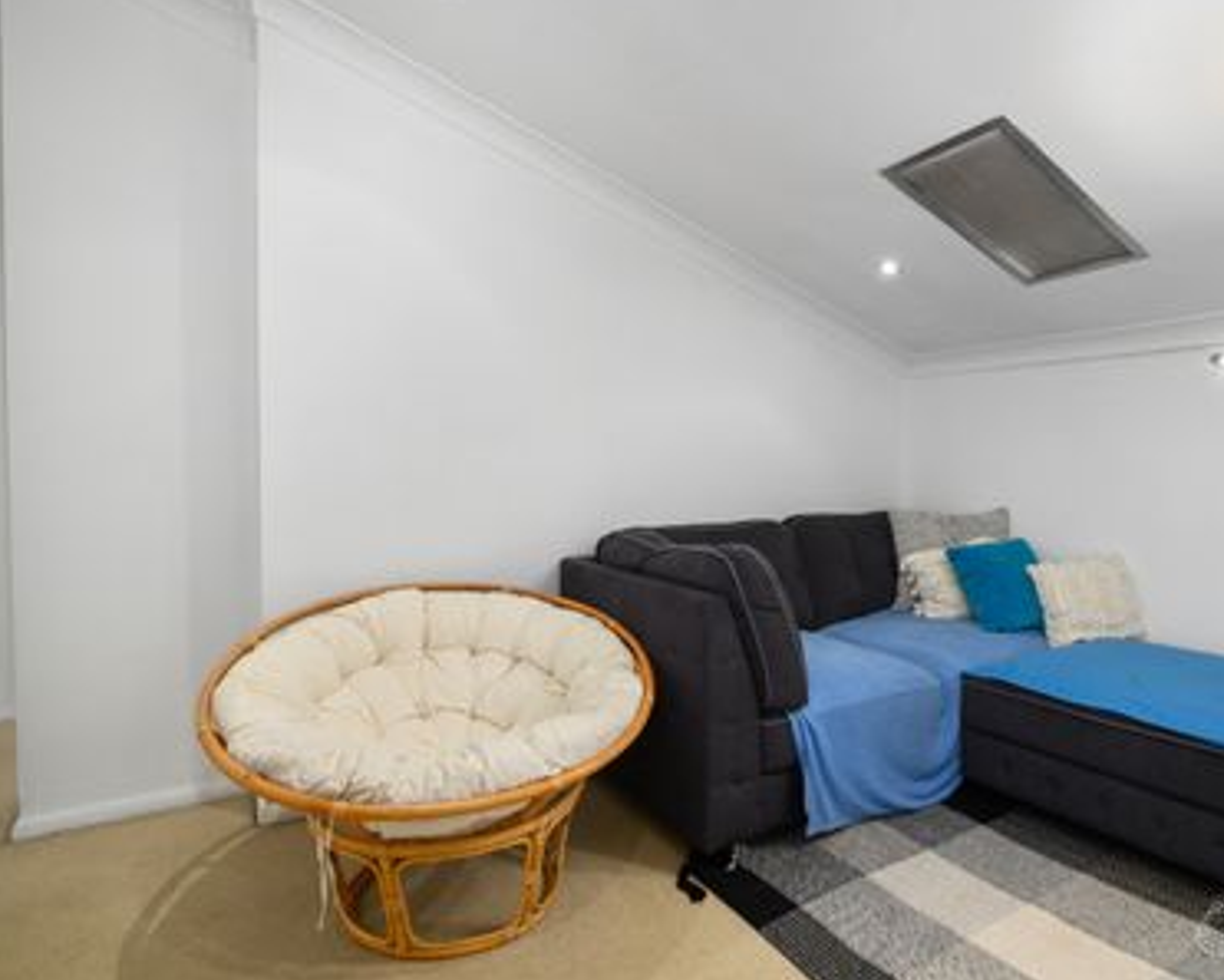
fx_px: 688
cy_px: 474
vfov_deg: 70.9
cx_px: 686
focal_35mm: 19
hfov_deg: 82.9
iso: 400
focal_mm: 16
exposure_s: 1/5
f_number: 11
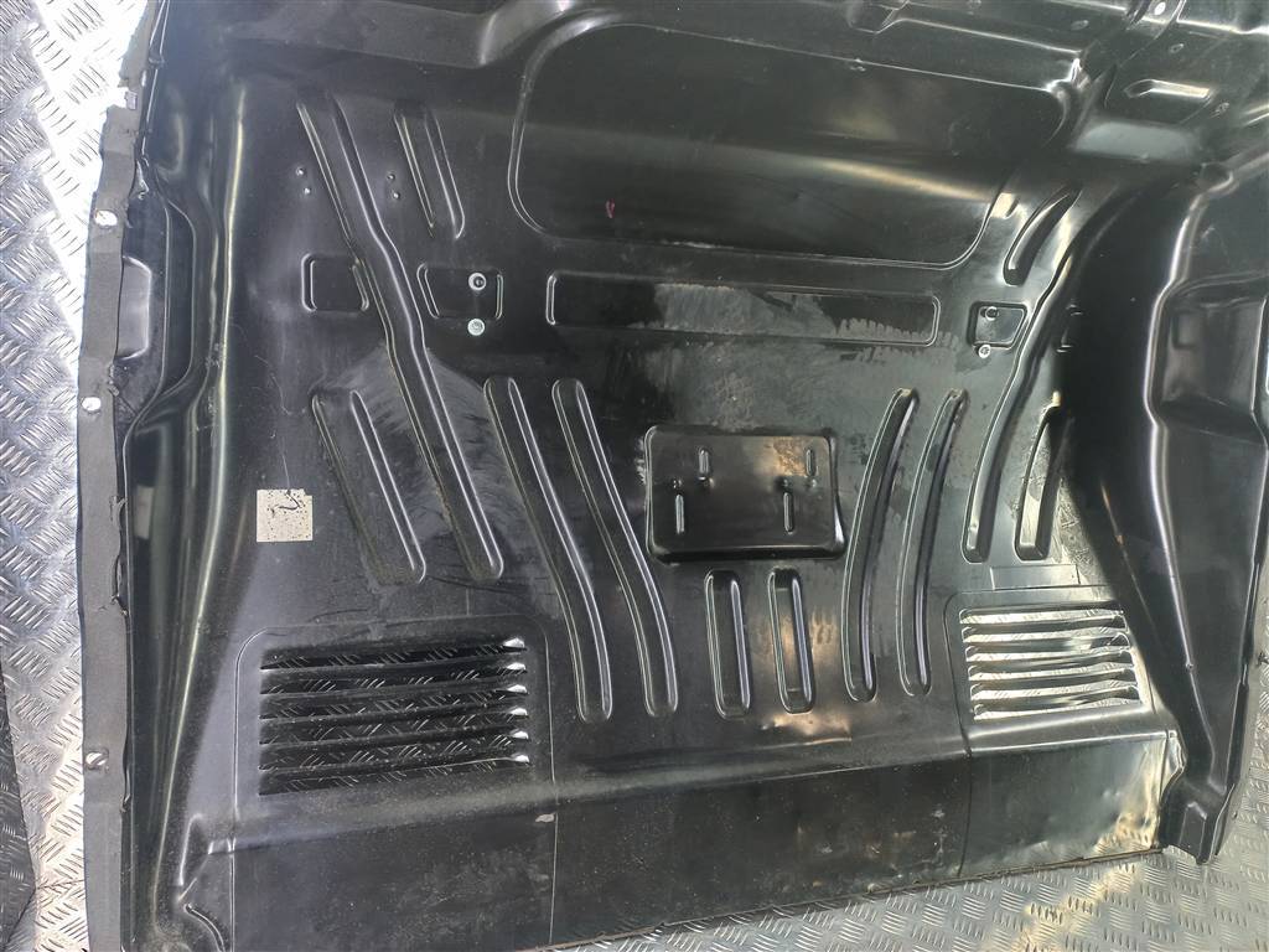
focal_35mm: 25
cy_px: 476
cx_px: 634
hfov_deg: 69.4
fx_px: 916
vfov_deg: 54.9
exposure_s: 1/50
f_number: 1.8
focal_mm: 4.6
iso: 200
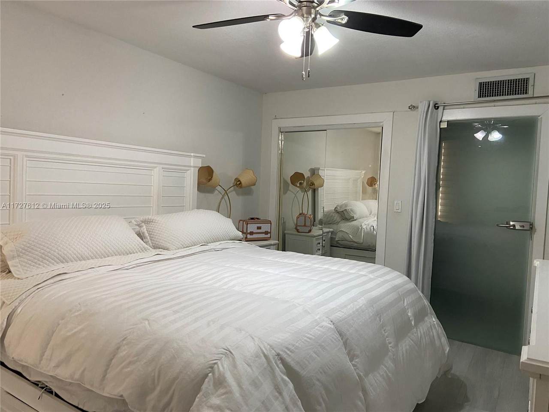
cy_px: 206
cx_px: 274
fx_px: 412
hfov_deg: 67.3
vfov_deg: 53.1
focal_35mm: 26
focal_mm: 4.25
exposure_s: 1/60
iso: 100
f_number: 1.8
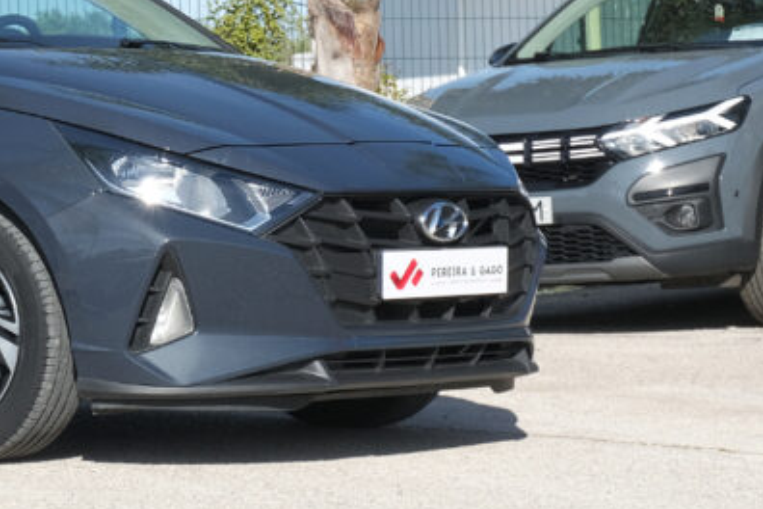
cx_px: -154
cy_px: 176
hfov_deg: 11.4
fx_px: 3730
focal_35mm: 176
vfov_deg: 7.8
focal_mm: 45
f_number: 9
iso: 160
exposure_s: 1/200
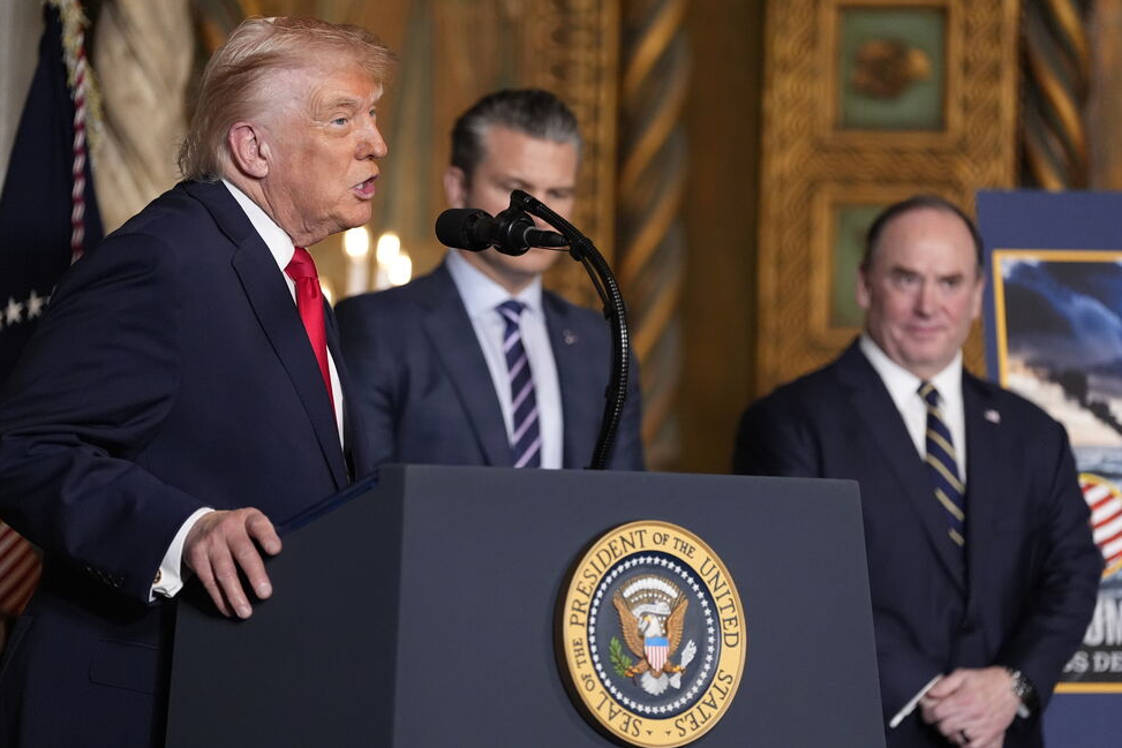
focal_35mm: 152
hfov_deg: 13.5
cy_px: 373
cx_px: 562
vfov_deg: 9.0
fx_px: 4738
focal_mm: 151
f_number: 2.8
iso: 4000
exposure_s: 1/500
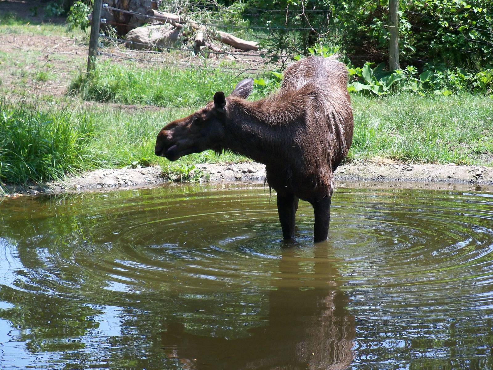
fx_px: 2079
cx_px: 246
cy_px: 185
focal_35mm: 146
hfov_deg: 13.5
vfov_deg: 10.2
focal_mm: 25.8
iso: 200
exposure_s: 1/640
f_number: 4.3
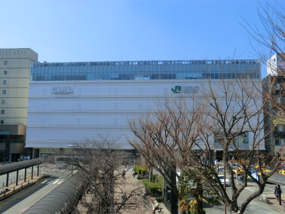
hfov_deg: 54.0
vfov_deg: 41.8
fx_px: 280
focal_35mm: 34
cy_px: 107
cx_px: 142
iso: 80
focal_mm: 6.1
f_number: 3.6
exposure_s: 1/800
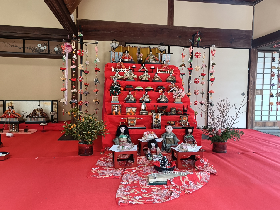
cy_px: 105
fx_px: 210
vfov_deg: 53.1
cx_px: 140
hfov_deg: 67.3
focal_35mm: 26
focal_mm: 4.7
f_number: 1.7
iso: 400
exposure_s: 1/60
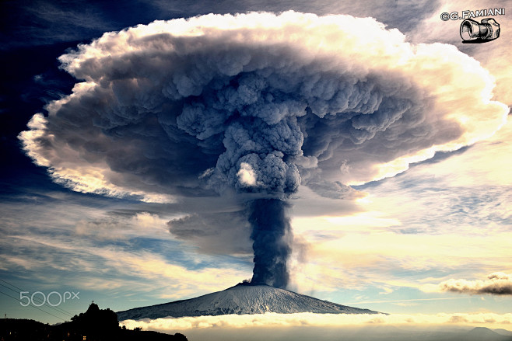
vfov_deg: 28.1
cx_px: 256
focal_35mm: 48
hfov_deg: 41.1
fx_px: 683
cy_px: 170
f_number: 5
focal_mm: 32
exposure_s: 1/800
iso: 100
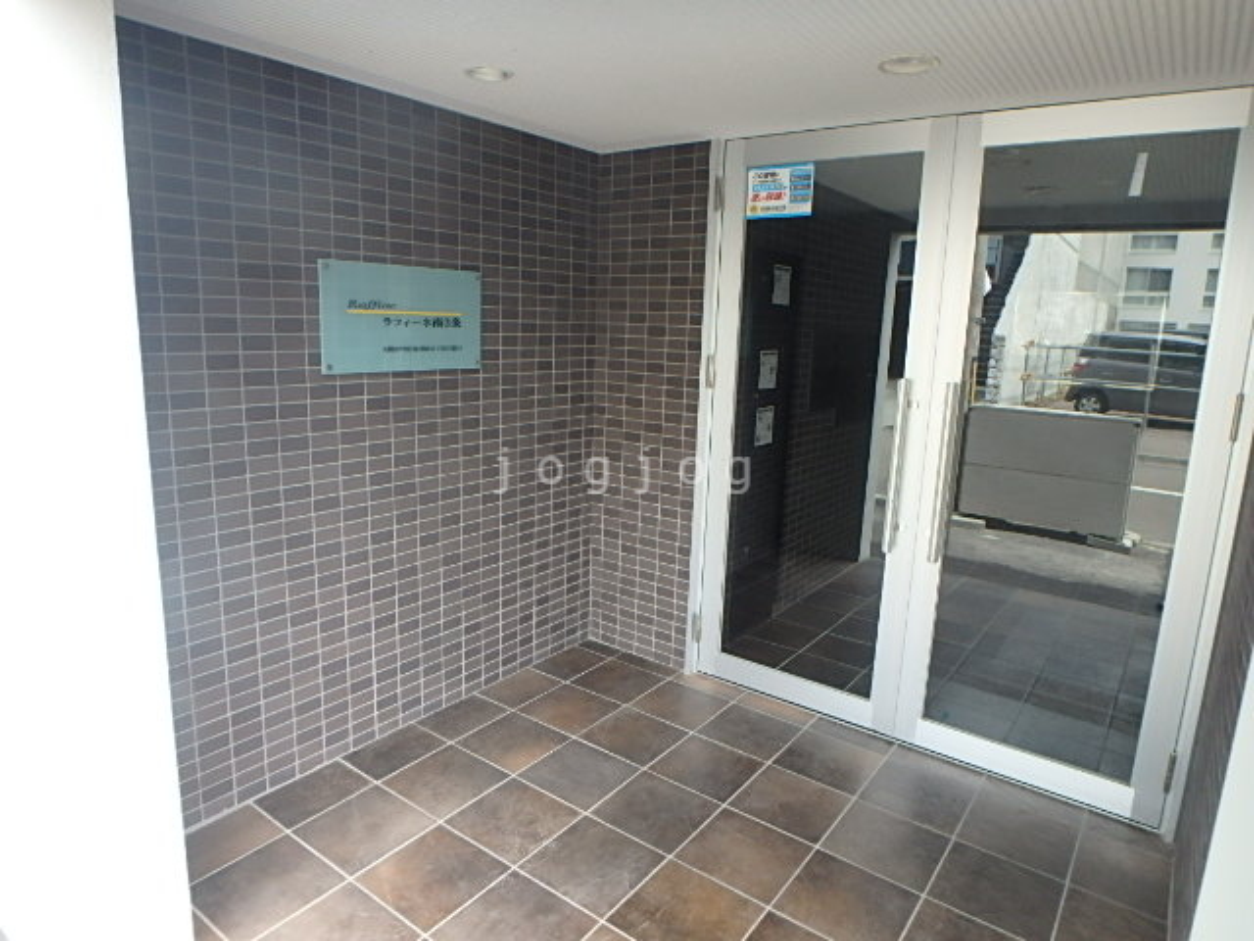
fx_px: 761
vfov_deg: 63.4
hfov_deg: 79.0
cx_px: 627
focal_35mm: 21
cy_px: 470
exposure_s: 1/60
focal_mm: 3.7
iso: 200
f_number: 3.5
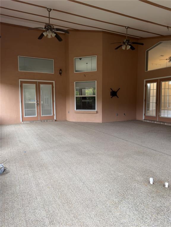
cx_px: 86
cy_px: 114
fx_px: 158
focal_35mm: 24
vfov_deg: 71.6
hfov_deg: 56.8
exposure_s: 1/60
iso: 160
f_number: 1.78
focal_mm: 6.76
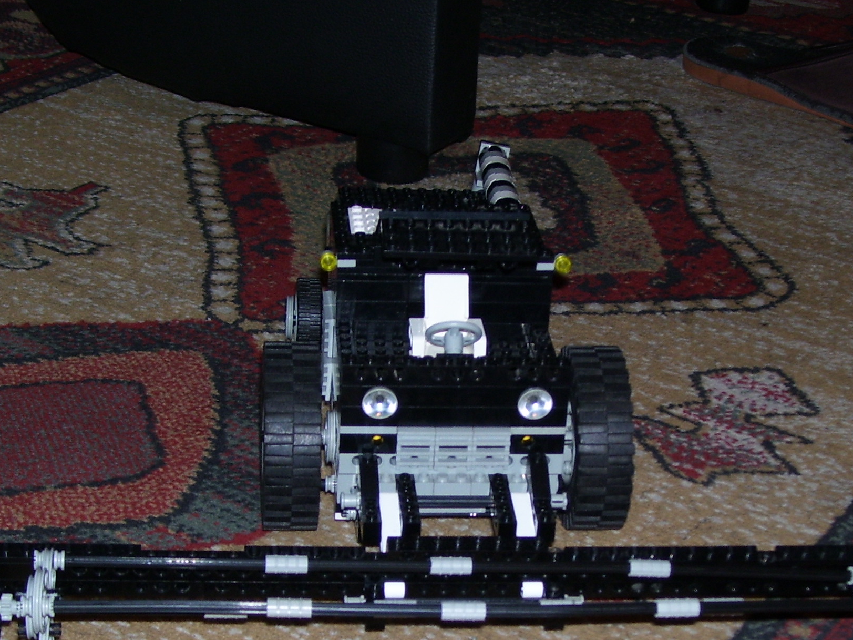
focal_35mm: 73
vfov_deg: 20.0
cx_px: 471
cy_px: 463
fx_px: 1799
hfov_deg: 26.7
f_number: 3
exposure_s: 1/60
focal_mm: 7.6
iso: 80
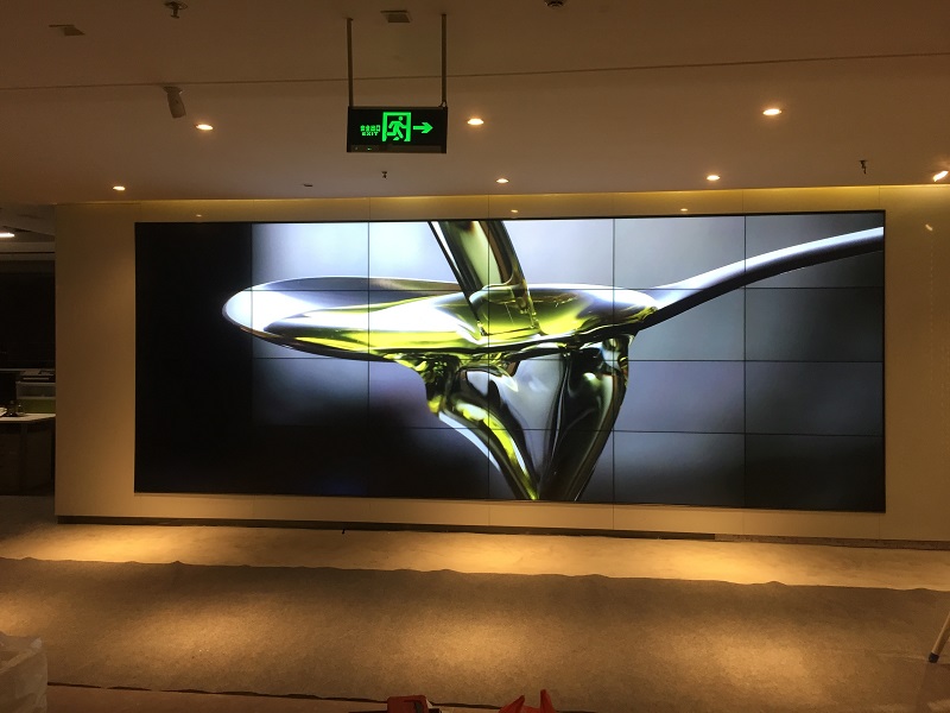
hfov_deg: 61.7
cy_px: 356
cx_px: 475
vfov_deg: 48.2
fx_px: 796
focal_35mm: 29
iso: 40
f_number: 2.2
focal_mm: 4.15
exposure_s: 1/33
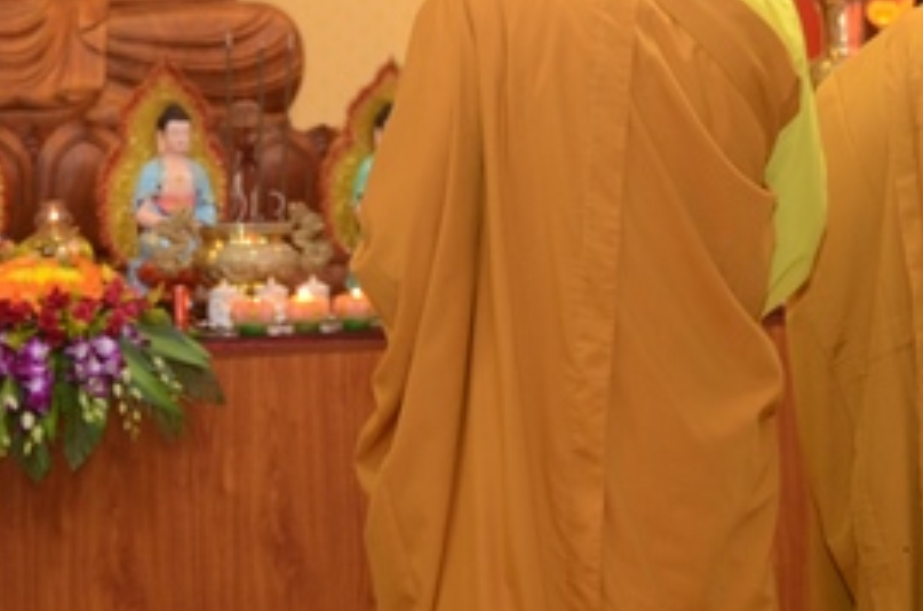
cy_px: -15
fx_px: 2225
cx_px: 467
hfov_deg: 23.4
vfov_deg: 15.3
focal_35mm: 87
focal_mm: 24
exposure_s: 1/60
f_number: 2.8
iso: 800
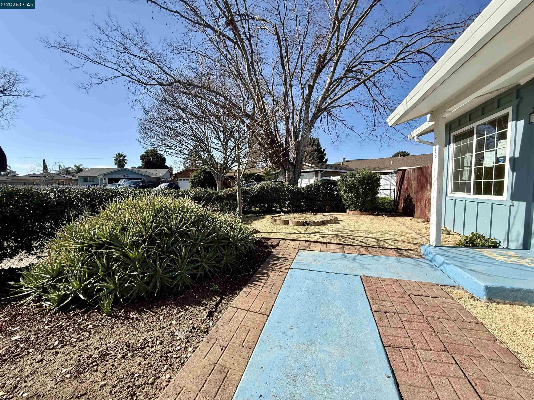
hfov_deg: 102.1
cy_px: 200
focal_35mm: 14
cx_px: 267
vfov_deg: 85.7
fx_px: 216
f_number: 2.2
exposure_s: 1/1167
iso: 50
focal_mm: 2.22
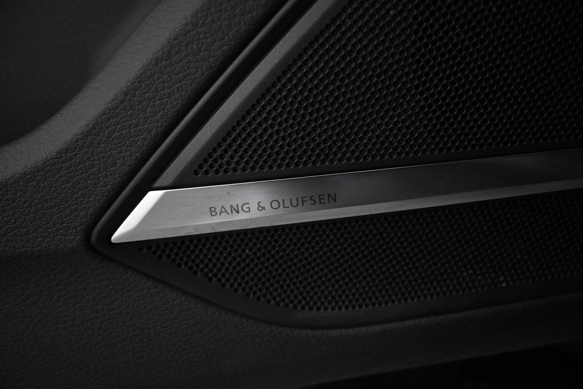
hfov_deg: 57.2
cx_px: 292
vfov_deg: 40.0
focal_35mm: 33
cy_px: 194
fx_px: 534
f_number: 4
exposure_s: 1/30
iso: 1600
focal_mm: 22
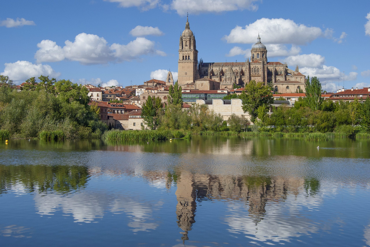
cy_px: 124
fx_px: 587
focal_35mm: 57
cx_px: 185
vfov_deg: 23.8
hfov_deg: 35.0
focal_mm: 38
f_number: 10
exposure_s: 1/500
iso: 200
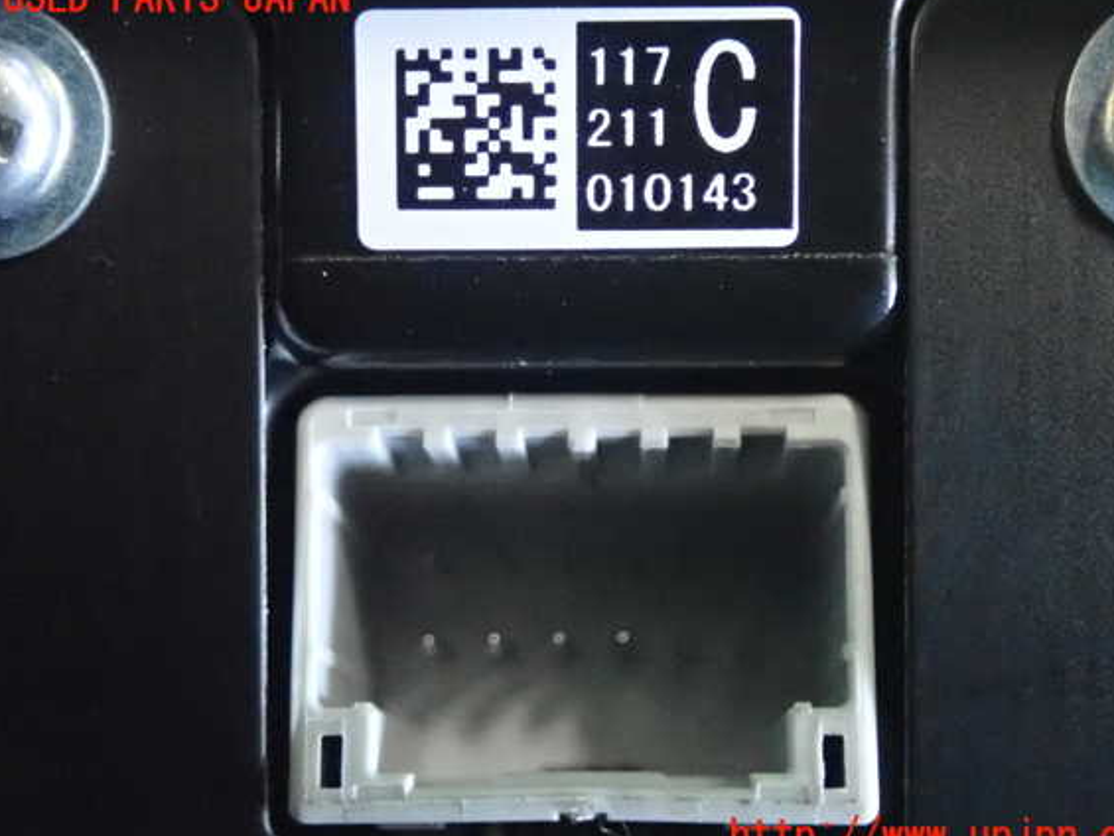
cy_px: 418
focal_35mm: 69
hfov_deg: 28.2
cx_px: 584
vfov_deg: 21.3
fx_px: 2221
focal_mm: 11.78
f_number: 3.8
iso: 5000
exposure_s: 1/60
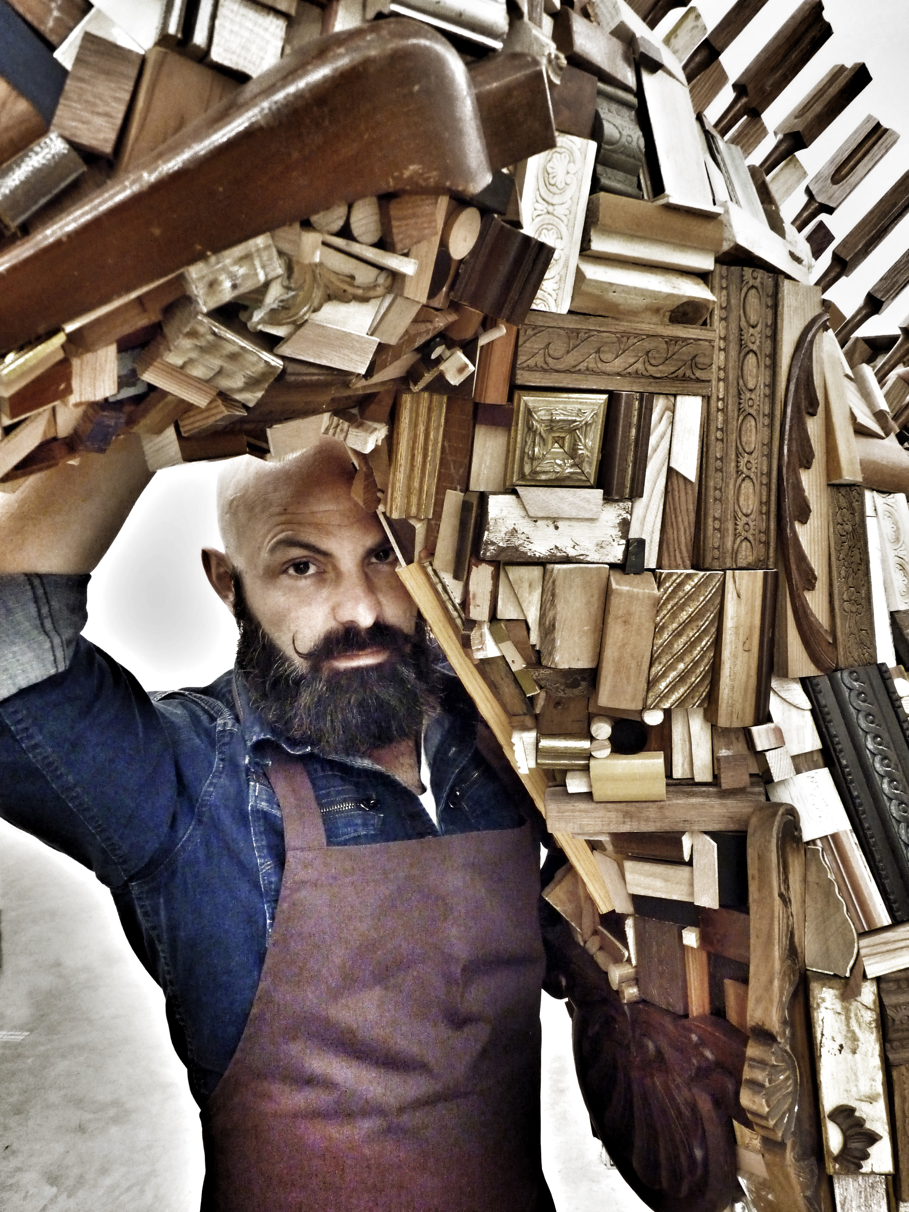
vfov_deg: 65.3
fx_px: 945
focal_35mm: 27
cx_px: 454
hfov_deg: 51.4
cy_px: 606
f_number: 2.8
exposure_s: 1/40
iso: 800
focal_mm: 4.8
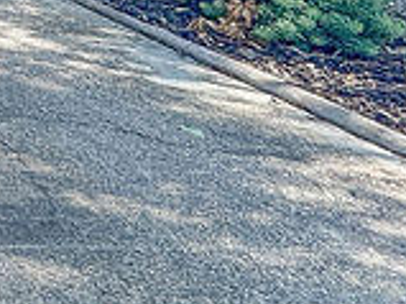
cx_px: -643
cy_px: -312
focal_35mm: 90
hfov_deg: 13.5
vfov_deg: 13.8
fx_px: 1055
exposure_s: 1/570
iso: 40
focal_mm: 2.22
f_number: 2.2
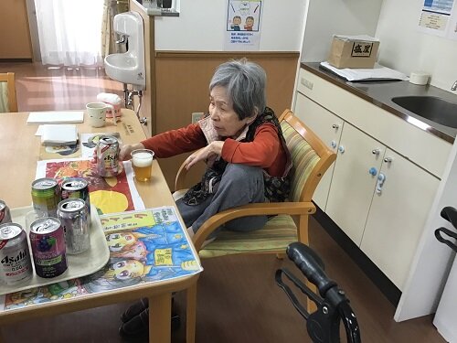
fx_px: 409
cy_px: 172
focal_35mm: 31
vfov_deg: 45.4
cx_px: 228
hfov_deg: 58.4
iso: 32
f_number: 2.4
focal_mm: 3.3
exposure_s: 1/30
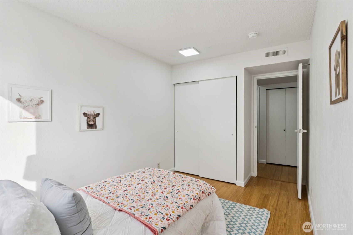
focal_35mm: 19
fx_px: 184
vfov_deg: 65.2
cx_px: 176
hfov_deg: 87.7
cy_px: 118
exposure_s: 1/15
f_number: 9
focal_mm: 12.5
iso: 250
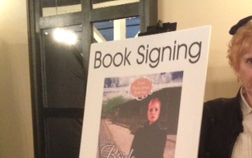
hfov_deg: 27.8
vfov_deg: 17.1
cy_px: 189
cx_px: 186
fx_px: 501
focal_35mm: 73
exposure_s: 1/15
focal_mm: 4.12
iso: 500
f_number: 2.4
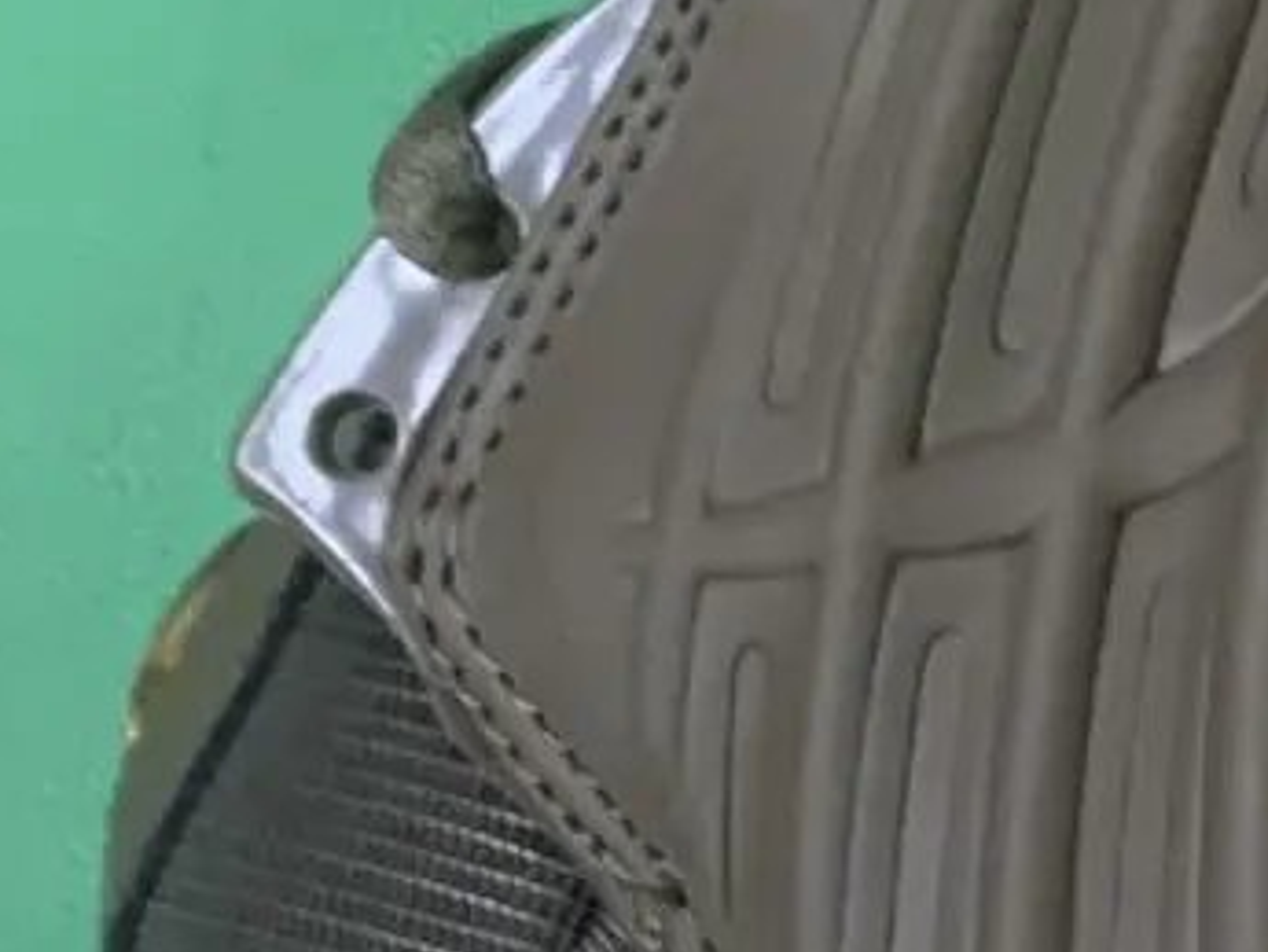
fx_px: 7072
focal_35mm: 193
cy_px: 437
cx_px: 2749
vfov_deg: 7.7
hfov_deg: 9.4
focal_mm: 4.25
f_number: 1.8
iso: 200
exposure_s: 1/60
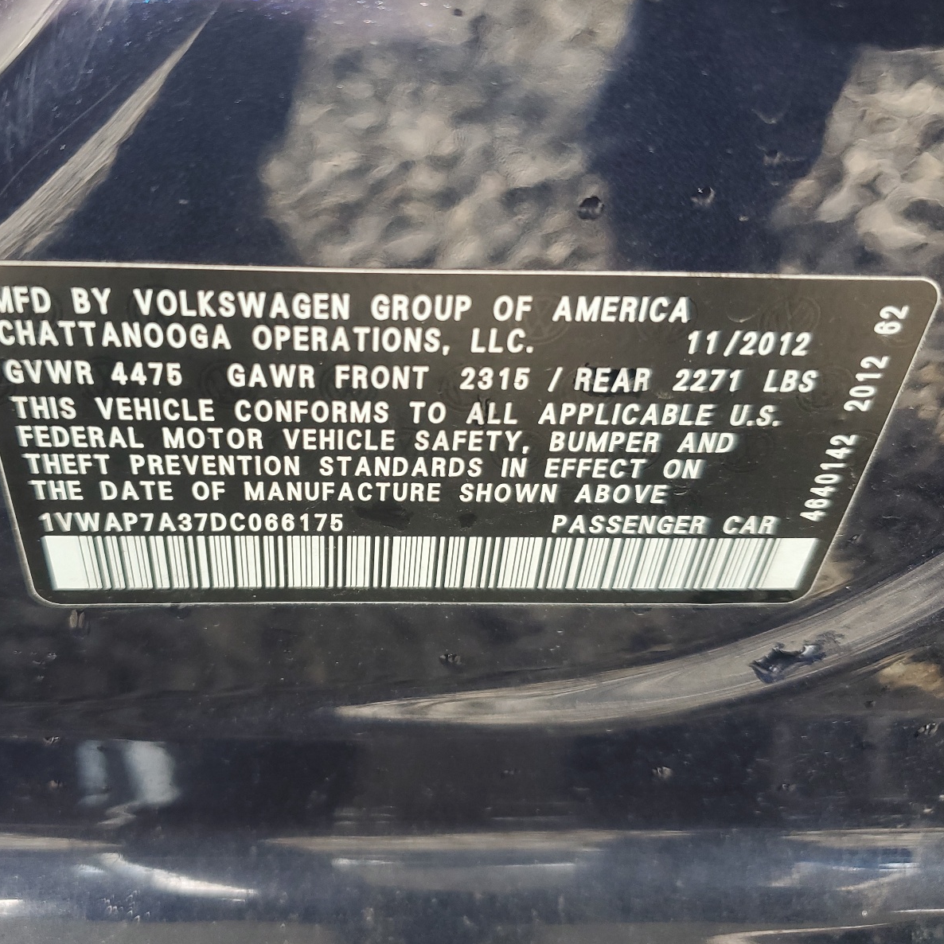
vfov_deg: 52.5
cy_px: 468
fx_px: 956
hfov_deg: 52.0
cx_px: 353
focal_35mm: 31
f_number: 1.5
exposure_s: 1/120
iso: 67
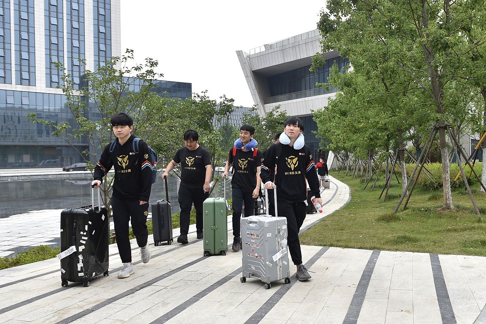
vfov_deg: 53.1
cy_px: 162
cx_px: 243
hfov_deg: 73.7
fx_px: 324
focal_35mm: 24
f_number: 4
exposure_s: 1/200
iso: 200
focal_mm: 24
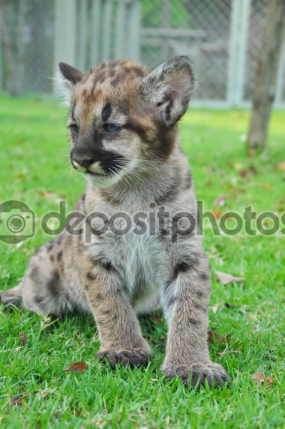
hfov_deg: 15.7
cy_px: 214
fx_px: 1036
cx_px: 142
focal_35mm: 87
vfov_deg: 23.4
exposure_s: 1/180
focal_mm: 58
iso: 250
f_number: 6.7
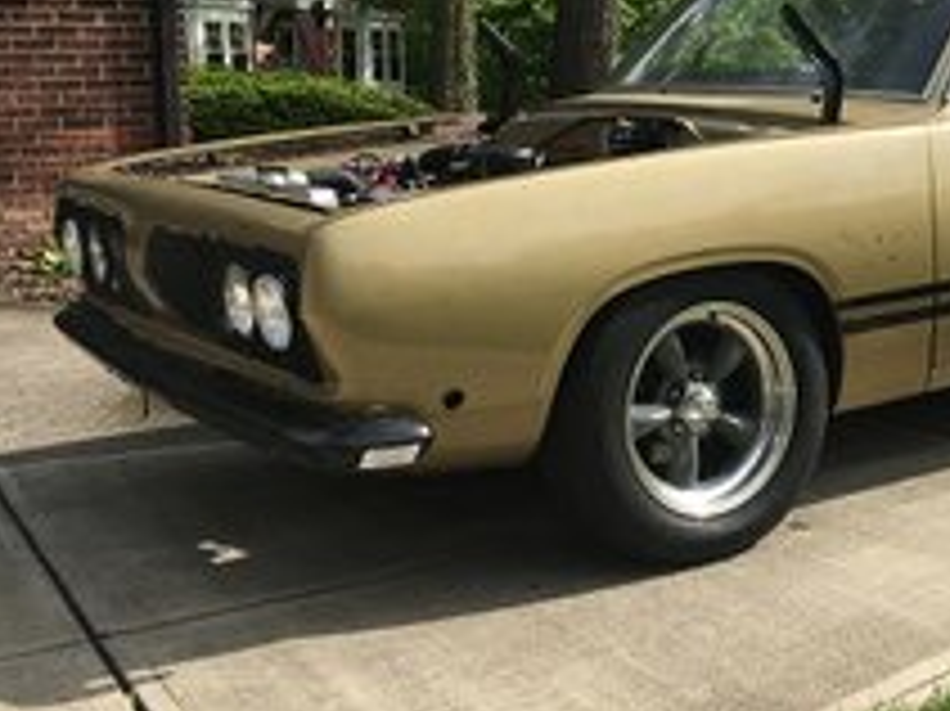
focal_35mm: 55
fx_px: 1509
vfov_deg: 26.3
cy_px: 216
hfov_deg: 33.5
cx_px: 810
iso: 25
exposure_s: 1/1099
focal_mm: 4.15
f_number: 2.2
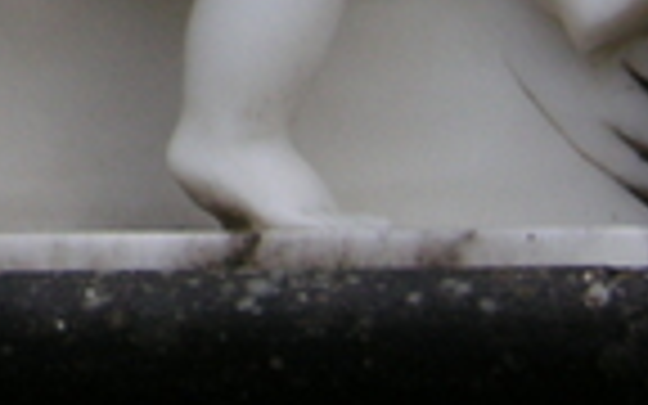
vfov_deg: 2.9
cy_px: -572
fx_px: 7982
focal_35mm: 452
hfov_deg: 4.6
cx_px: -639
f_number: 4.9
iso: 50
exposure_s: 1/180
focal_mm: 15.9
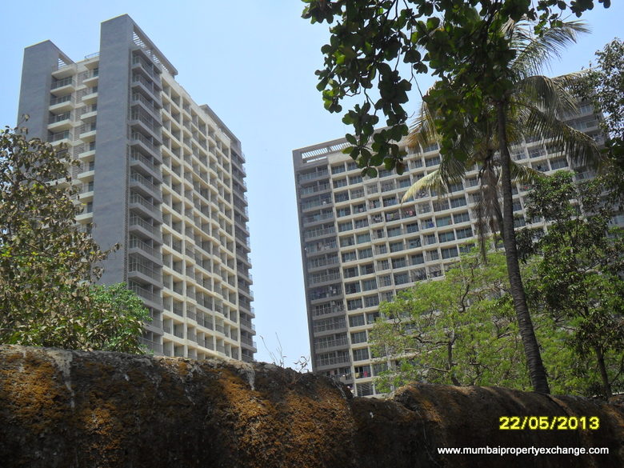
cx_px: 312
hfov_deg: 50.1
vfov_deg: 38.7
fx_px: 667
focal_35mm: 37
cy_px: 234
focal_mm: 6.6
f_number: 4
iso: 100
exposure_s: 1/1000
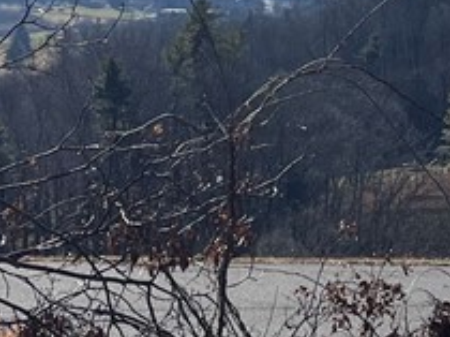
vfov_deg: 11.2
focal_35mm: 127
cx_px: 426
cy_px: -165
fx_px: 1649
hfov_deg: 15.3
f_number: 1.6
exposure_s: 1/8403
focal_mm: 5.1
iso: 50
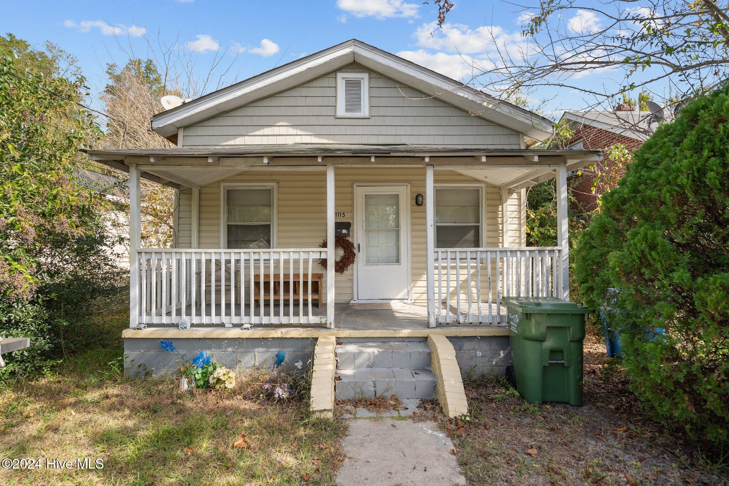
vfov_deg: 73.7
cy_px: 243
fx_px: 324
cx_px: 364
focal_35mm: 16
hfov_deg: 96.7
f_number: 4
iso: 100
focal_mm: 16
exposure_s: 1/400
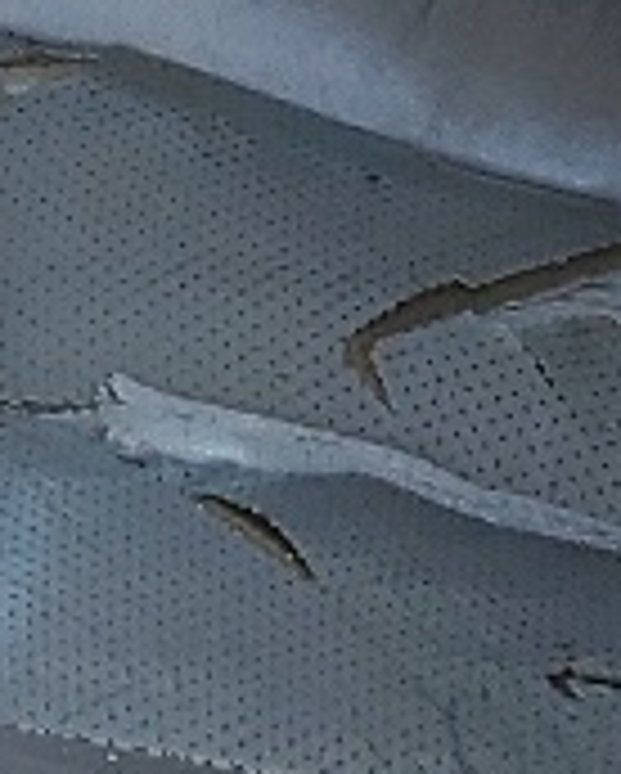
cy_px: -333
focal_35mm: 236
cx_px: -490
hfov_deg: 6.4
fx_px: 5412
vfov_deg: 8.0
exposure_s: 1/1250
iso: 50
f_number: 1.5
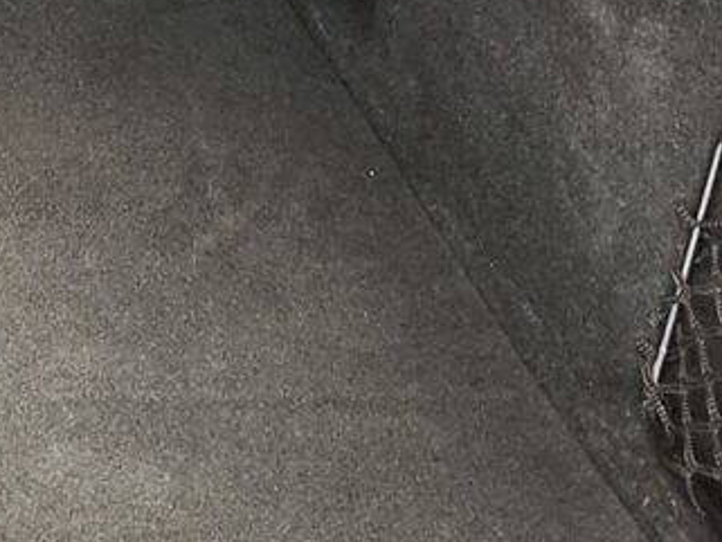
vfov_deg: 11.2
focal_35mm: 129
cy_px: -207
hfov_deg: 13.5
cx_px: -634
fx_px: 2692
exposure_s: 1/100
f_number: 1.69
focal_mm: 7.01
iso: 139
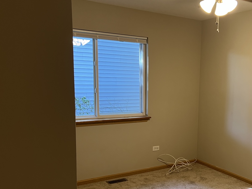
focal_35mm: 40
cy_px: 120
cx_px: 191
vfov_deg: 35.7
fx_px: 291
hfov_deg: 45.1
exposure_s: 1/60
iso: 80
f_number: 1.5
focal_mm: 5.7
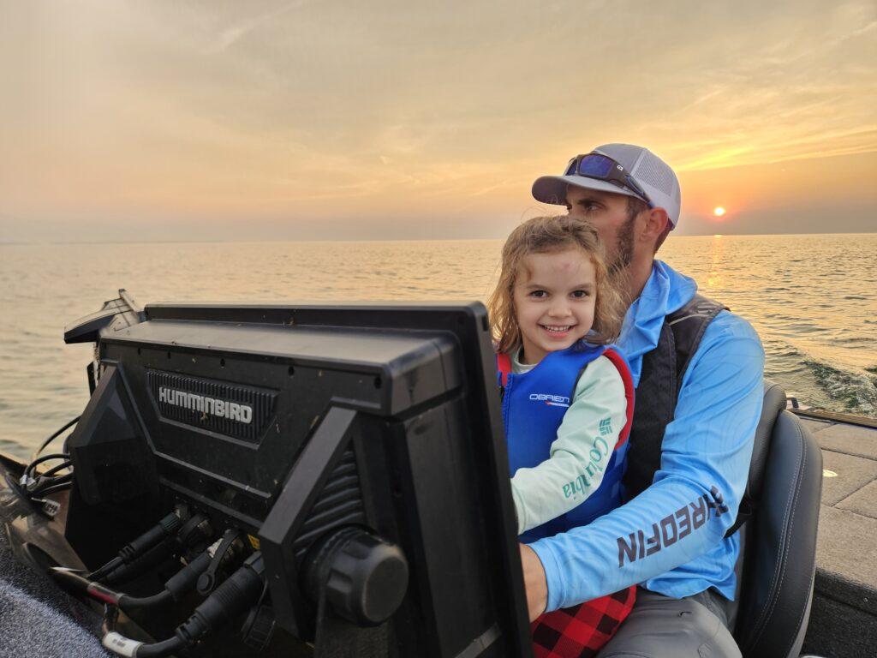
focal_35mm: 23
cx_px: 438
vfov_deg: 58.9
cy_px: 329
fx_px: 583
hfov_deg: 73.9
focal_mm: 5.4
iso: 40
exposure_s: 1/120
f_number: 1.8
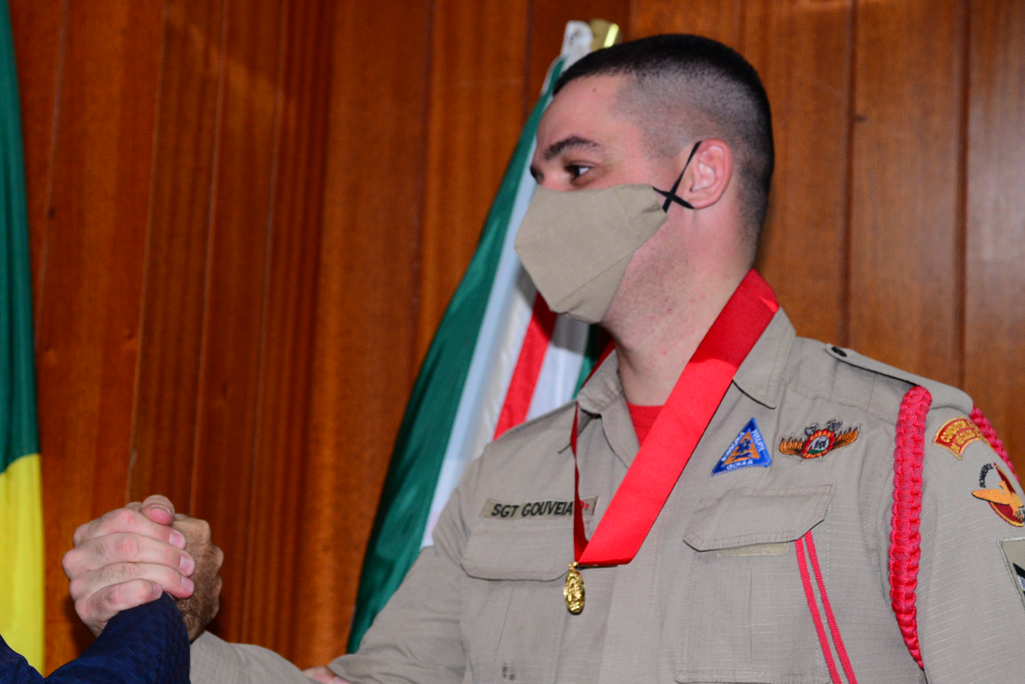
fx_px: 3361
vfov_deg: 11.6
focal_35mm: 118
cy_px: 416
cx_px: 311
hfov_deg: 17.3
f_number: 4.5
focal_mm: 78
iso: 1600
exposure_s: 1/125
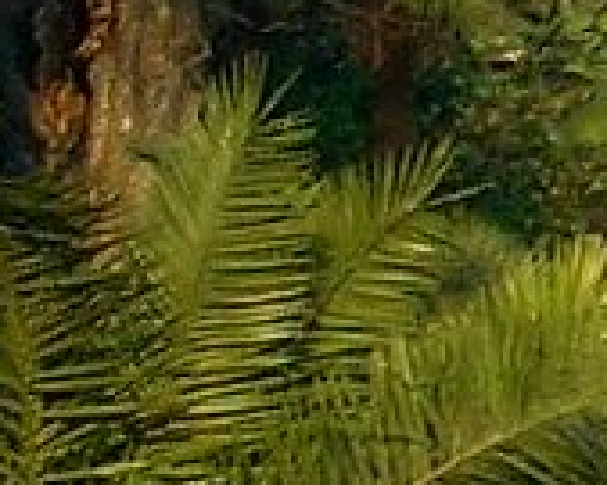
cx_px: 1218
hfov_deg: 6.8
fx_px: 4920
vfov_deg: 5.6
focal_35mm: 274
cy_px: 334
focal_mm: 5.6
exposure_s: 1/400
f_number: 3.5
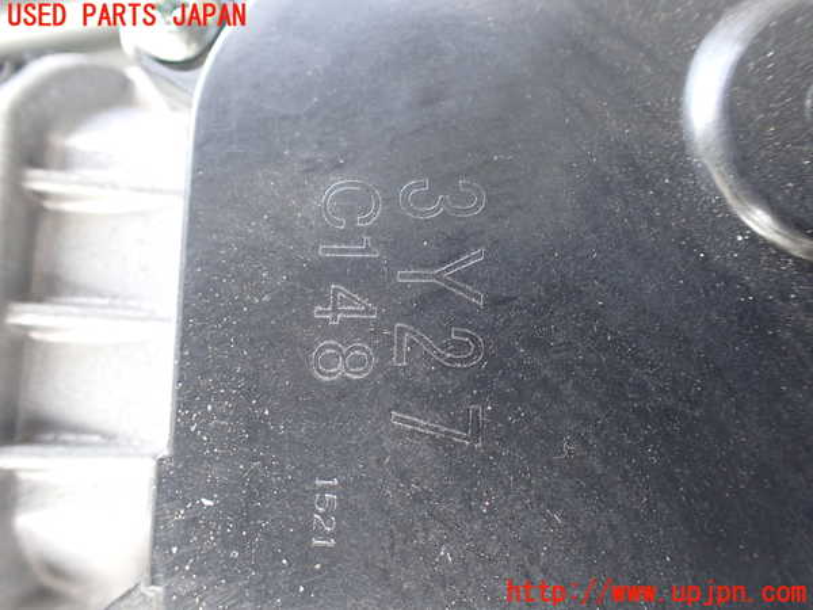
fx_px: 705
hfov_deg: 60.0
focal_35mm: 30
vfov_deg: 46.8
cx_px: 406
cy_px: 305
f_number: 2.3
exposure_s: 1/125
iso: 320
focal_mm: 5.4
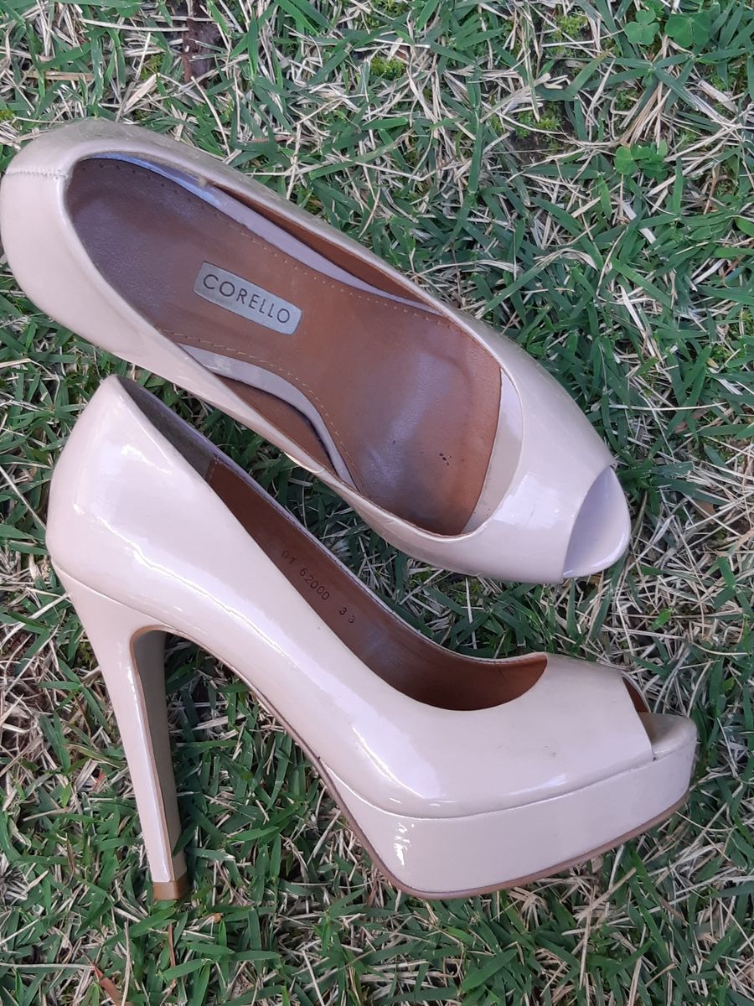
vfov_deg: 67.3
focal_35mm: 26
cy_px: 503
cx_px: 377
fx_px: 755
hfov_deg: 53.1
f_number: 1.7
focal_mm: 3.93
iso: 64
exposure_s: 1/60
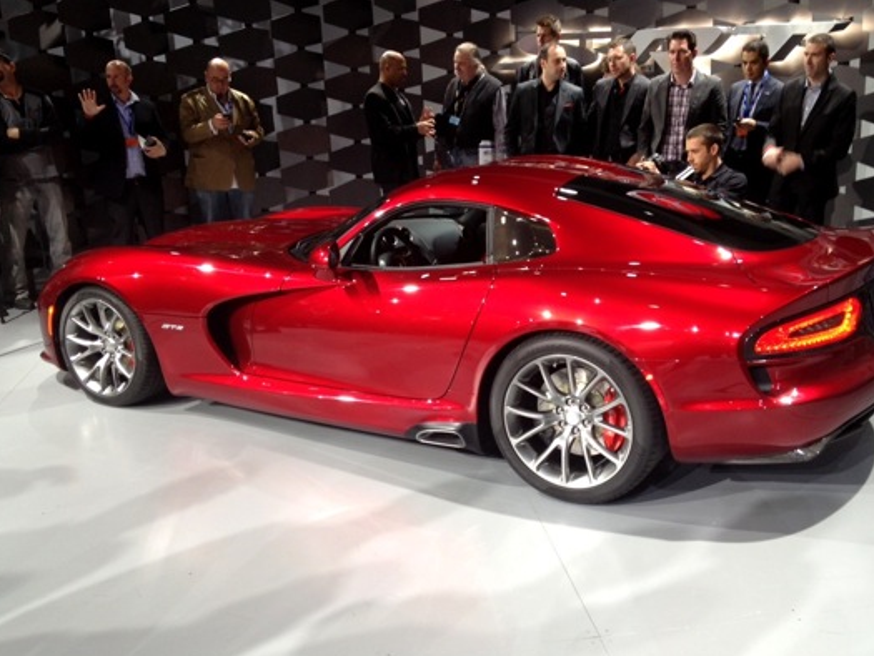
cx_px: 488
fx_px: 1010
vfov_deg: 36.0
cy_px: 320
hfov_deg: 46.7
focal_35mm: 40
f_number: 2.4
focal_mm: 4.28
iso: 64
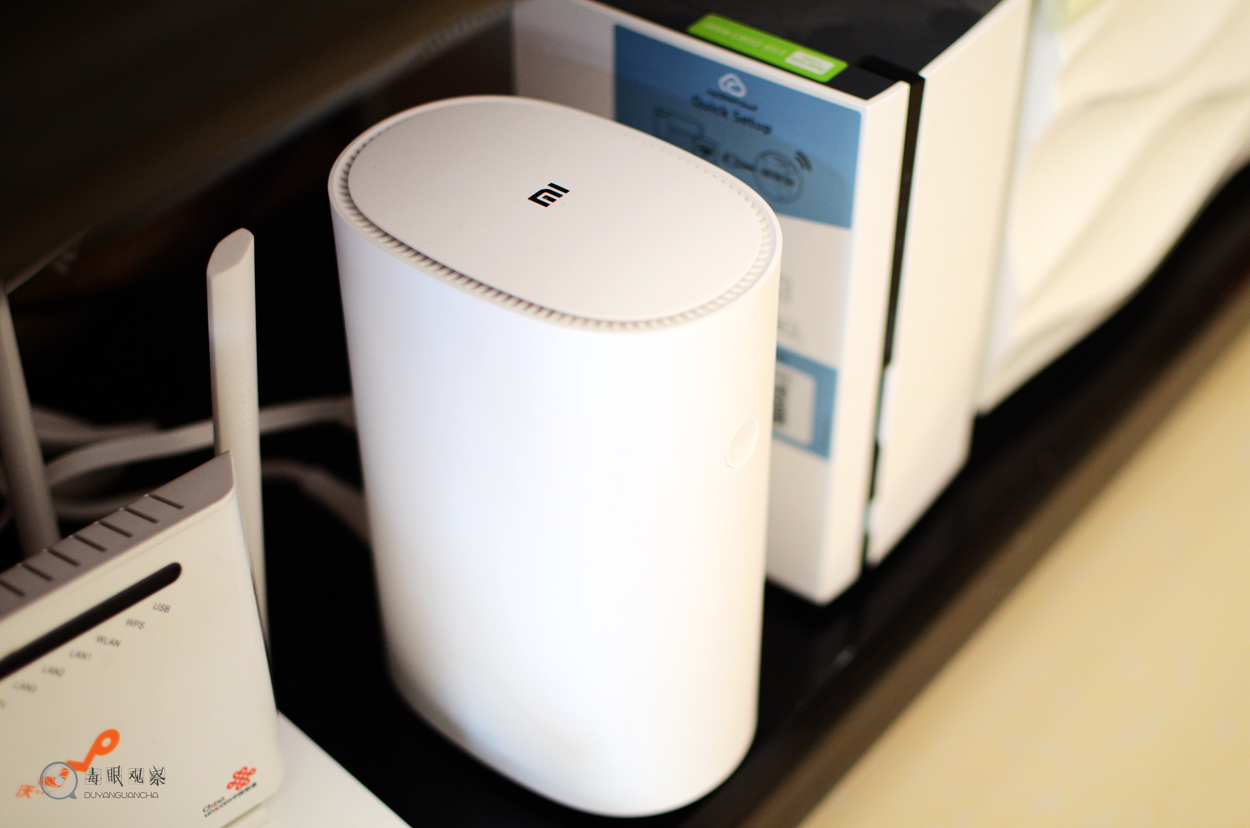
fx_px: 1819
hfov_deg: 37.9
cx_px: 625
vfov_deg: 25.6
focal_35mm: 52
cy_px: 414
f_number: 2.2
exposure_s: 1/250
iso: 800
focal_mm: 35
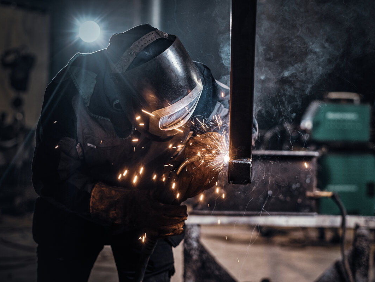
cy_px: 142
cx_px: 213
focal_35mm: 92
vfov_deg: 16.1
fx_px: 997
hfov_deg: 21.3
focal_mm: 56
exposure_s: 1/125
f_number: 2.2
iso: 640
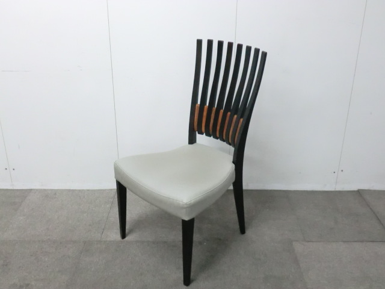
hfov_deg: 49.0
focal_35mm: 38
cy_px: 144
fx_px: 423
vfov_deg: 37.7
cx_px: 192
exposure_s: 1/50
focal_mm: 6.9
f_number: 3.9
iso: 800
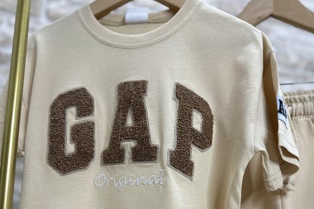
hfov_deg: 55.8
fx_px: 297
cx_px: 156
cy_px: 192
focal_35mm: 34
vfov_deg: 36.3
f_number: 1.78
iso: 64
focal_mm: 6.86
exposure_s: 1/100
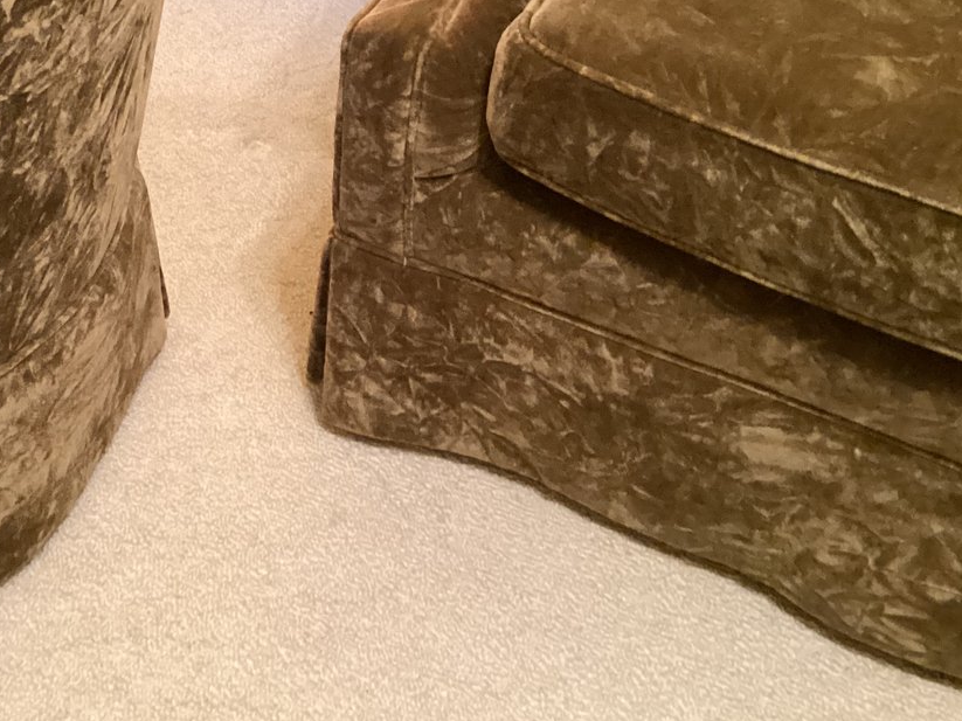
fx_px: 1584
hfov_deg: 32.8
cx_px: 184
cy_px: 135
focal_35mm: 57
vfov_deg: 25.2
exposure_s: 1/30
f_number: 2.4
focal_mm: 3.3
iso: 800
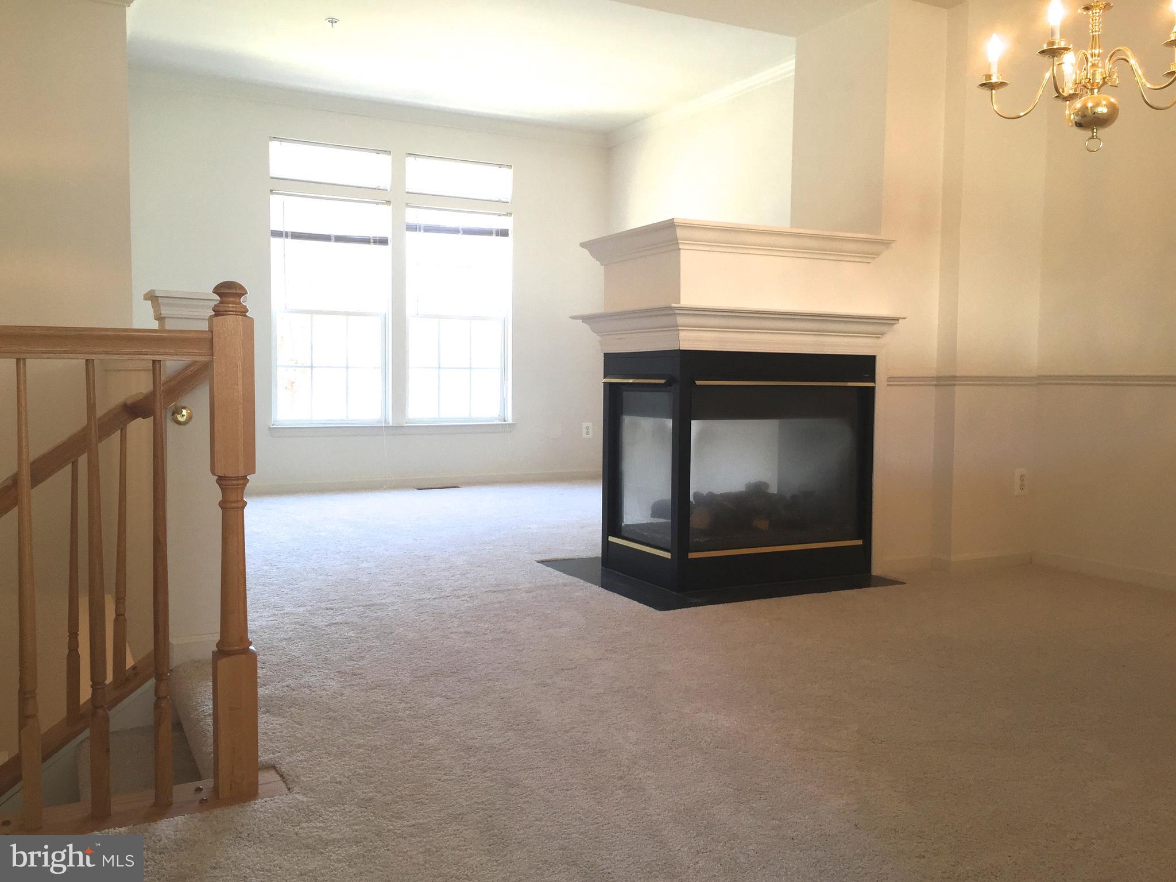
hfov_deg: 61.7
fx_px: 985
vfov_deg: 48.2
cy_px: 441
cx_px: 588
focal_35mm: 29
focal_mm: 4.15
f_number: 2.2
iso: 40
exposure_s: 1/60
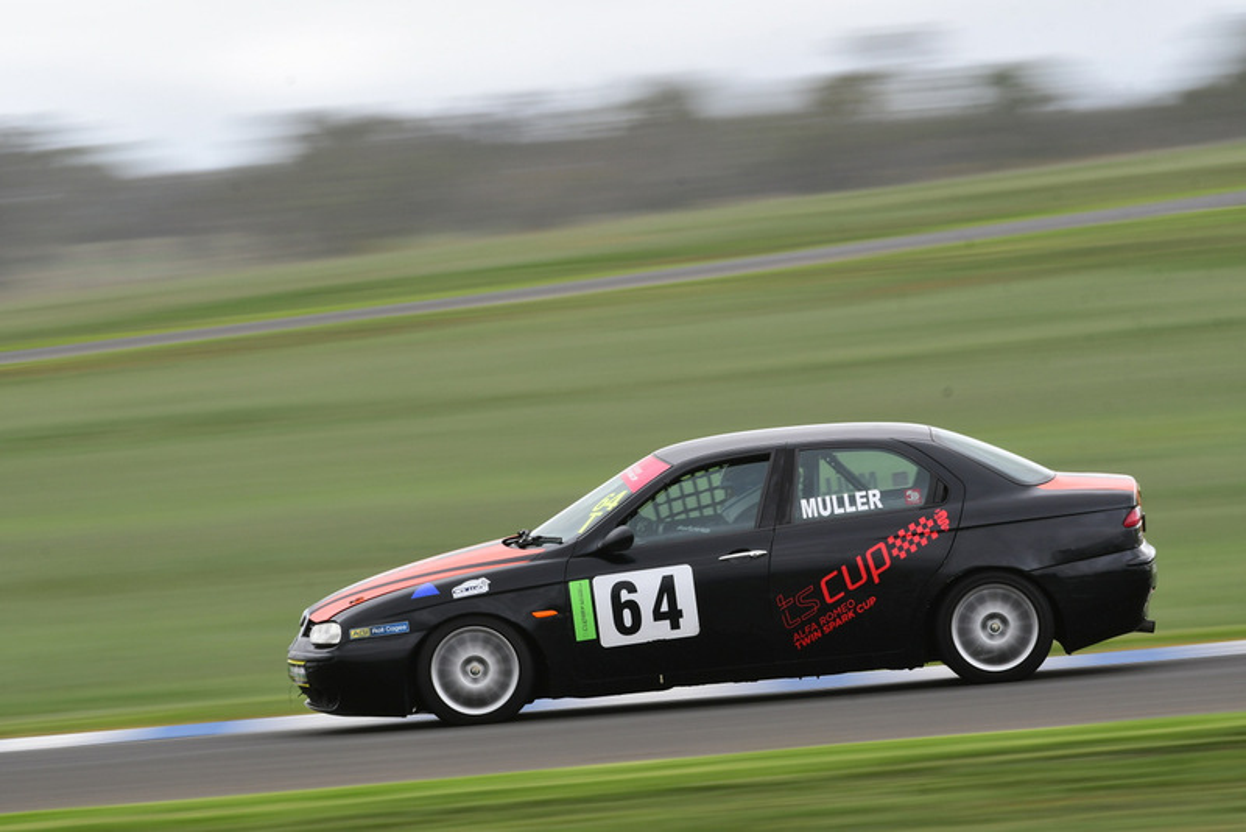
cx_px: 623
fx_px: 14022
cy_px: 416
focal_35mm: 405
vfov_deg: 3.4
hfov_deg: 5.1
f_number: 13
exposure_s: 1/60
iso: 160
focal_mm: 270
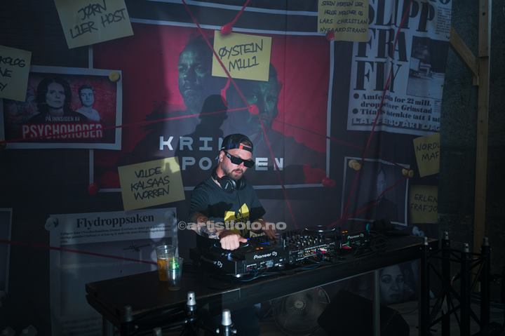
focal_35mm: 30
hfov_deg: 62.0
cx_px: 252
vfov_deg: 43.5
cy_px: 168
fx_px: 421
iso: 500
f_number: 4
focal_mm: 30
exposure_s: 1/250
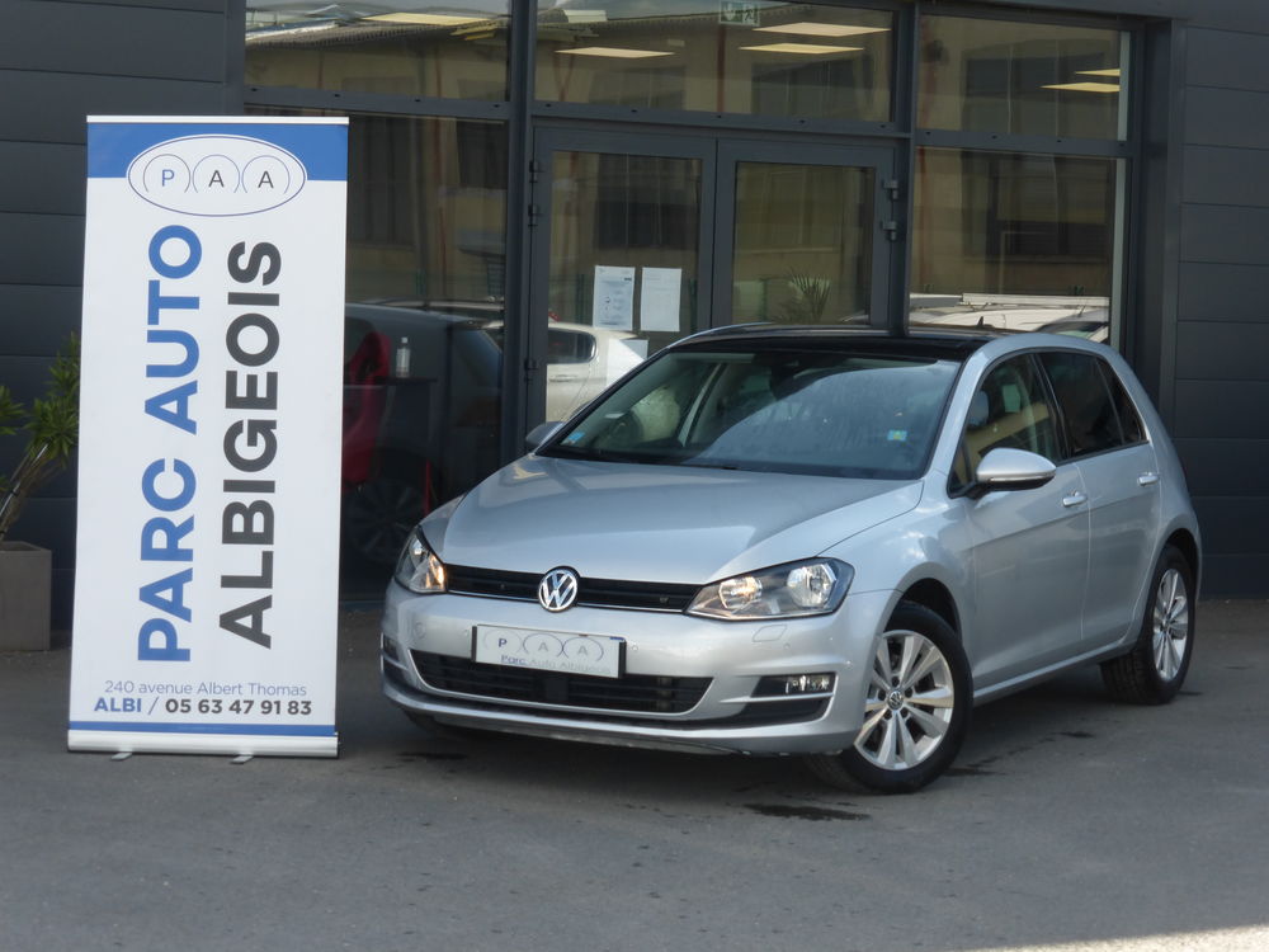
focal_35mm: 90
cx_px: 634
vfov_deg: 16.4
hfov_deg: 21.8
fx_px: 3299
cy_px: 476
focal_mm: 16.1
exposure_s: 1/200
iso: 100
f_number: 5.2
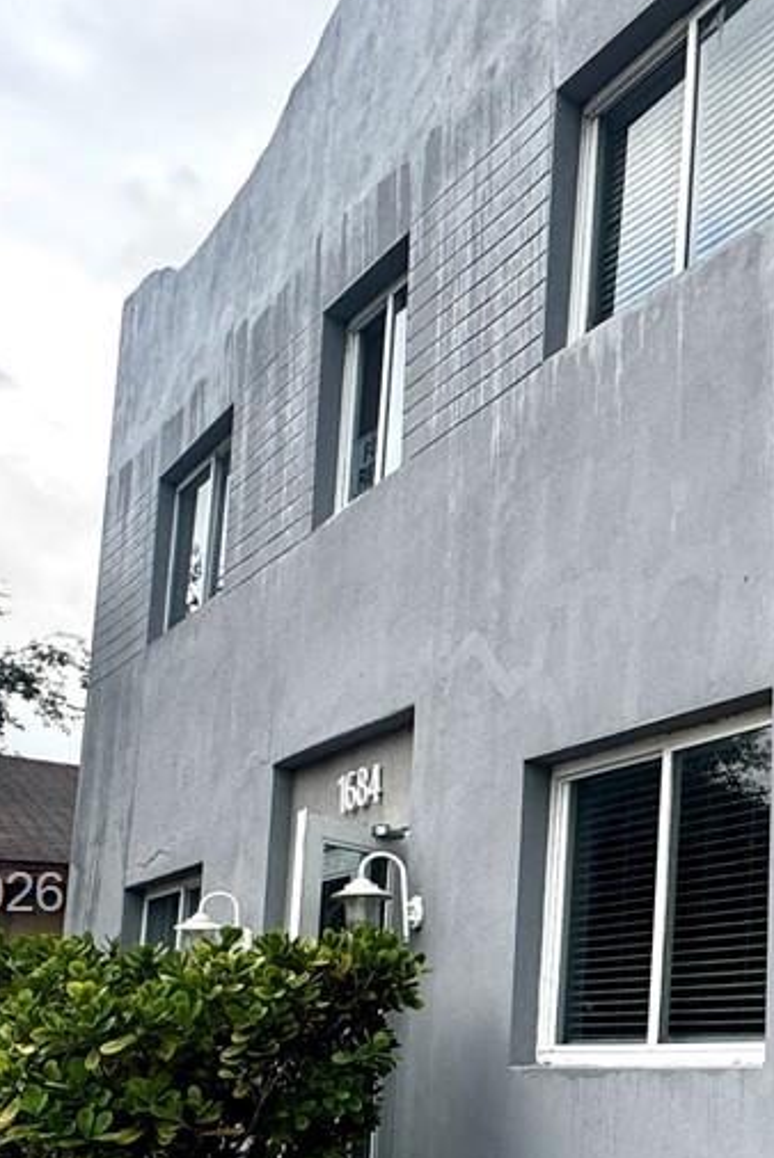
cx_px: 1184
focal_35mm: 46
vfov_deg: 41.2
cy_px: 897
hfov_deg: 23.2
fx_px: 1481
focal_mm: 2.22
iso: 40
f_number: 2.2
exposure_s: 1/238
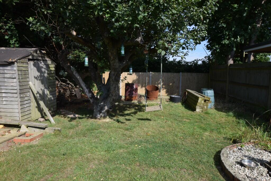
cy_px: 90
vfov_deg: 50.4
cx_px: 136
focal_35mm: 26
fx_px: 192
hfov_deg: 70.4
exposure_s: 1/250
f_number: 8
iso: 200
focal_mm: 17
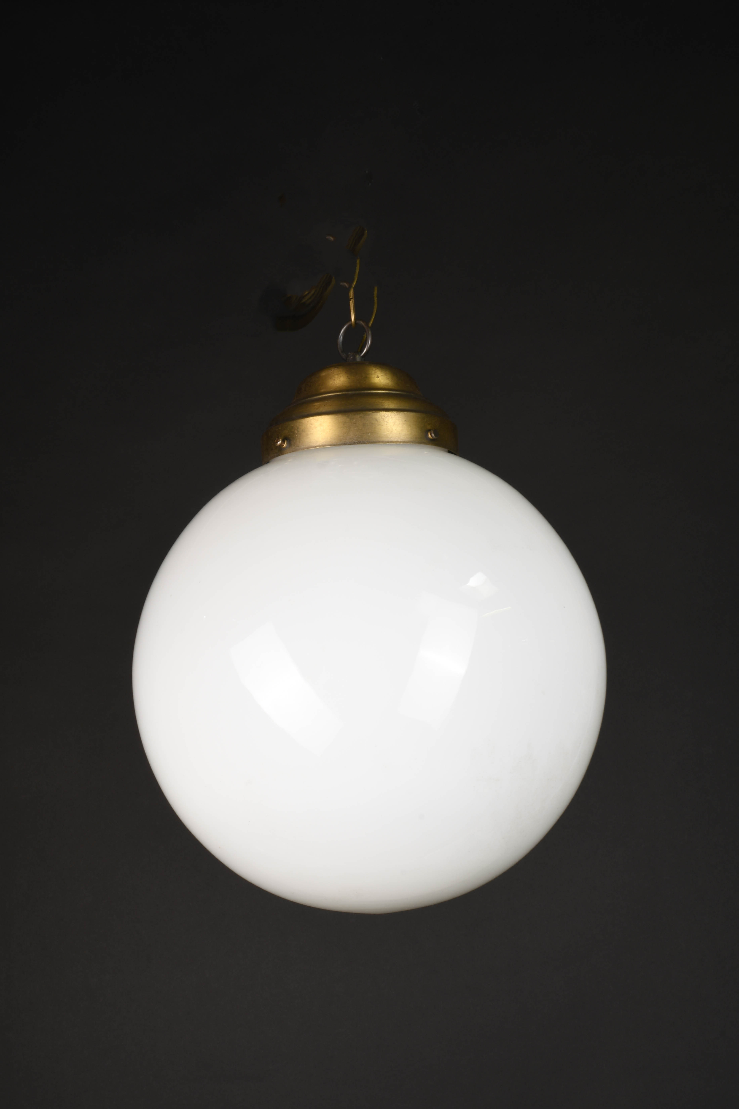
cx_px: 370
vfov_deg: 29.2
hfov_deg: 19.7
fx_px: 2124
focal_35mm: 69
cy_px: 554
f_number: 22
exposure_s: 1/2
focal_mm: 46
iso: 100
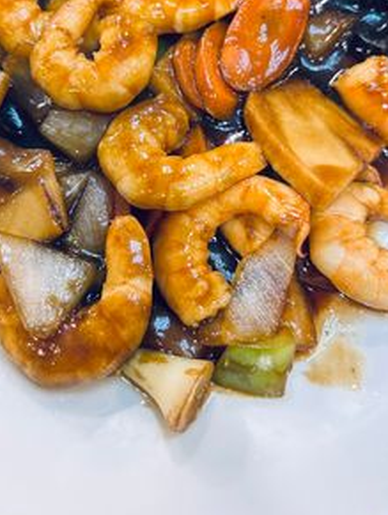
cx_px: 168
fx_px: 567
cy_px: 173
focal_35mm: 38
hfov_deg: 37.7
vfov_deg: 48.1
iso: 160
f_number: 1.5
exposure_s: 1/50
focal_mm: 5.7
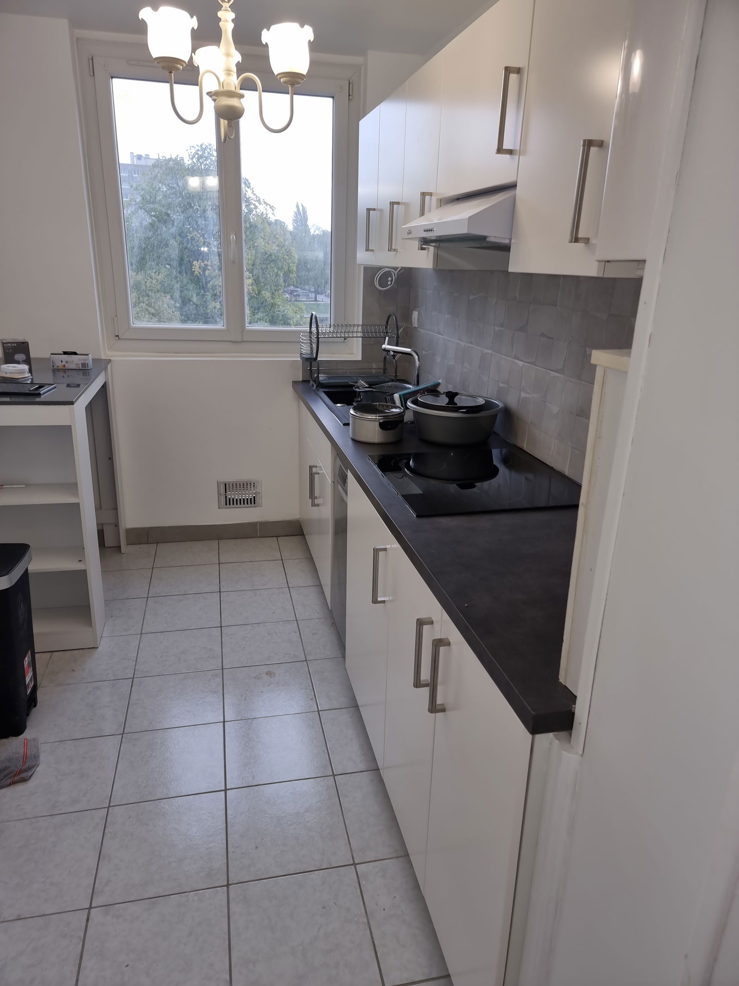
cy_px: 493
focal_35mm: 24
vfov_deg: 71.6
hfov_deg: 56.8
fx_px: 683
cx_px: 370
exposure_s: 1/50
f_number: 1.8
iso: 80
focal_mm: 6.7
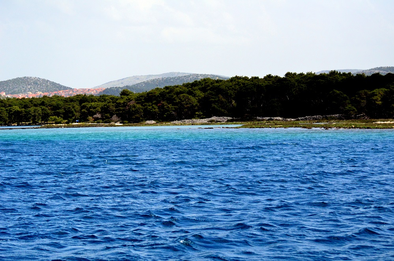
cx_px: 197
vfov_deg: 12.1
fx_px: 1228
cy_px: 130
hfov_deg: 18.2
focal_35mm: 112
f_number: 4.5
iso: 1250
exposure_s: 1/8000
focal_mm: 75
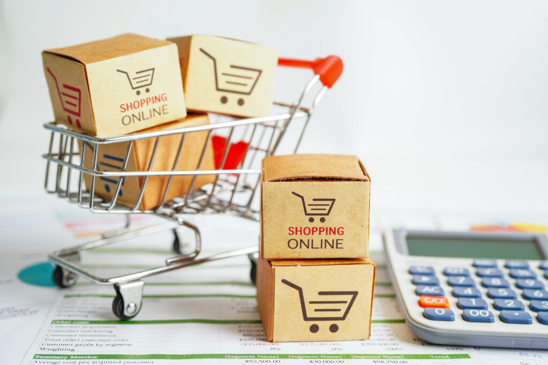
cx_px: 274
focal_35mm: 50
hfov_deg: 39.6
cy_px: 182
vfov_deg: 27.0
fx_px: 761
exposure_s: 1/100
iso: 100
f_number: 4.5
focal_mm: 50
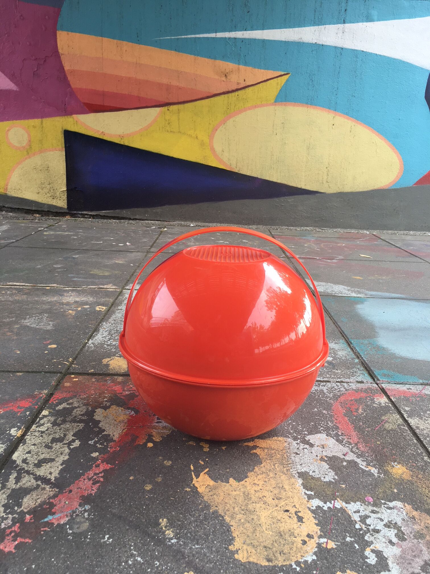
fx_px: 480
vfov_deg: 61.7
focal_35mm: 29
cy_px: 287
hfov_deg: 48.2
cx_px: 215
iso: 25
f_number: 2.2
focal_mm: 4.15
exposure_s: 1/100
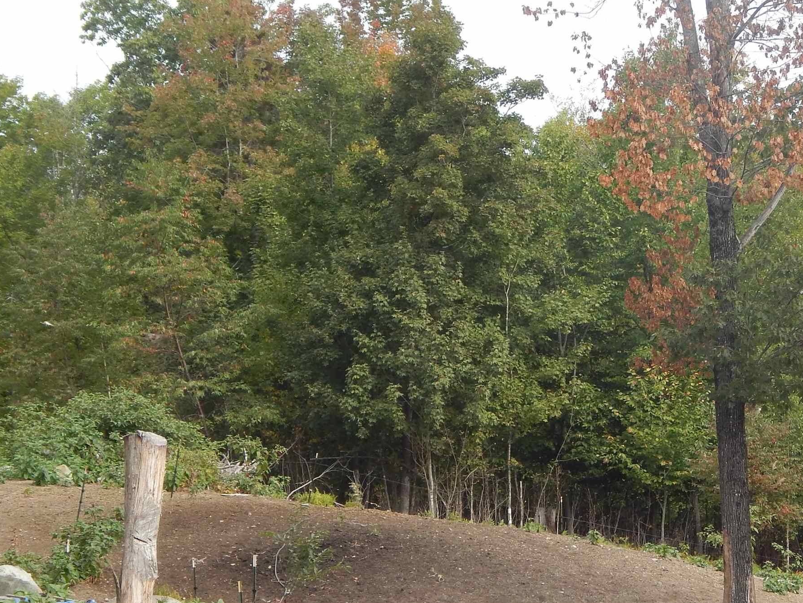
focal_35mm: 131
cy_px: 400
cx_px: 619
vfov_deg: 11.3
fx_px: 3039
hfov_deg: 15.0
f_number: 4.2
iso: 125
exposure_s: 1/250
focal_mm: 13.5
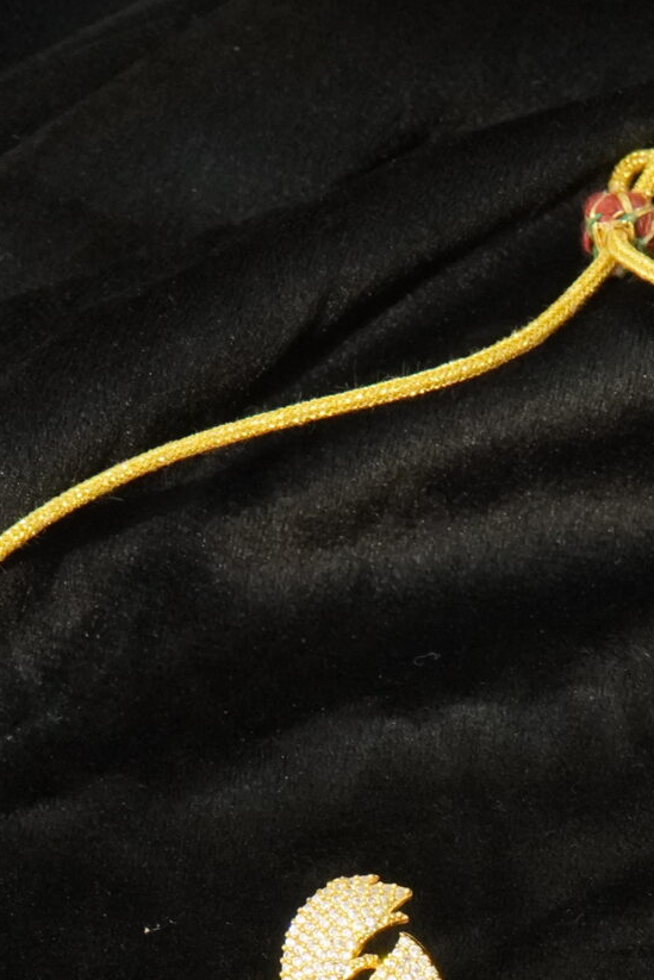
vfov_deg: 14.0
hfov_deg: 9.7
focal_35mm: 140
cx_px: 707
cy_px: 1325
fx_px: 3813
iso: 2000
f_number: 8
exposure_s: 1/80
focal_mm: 30
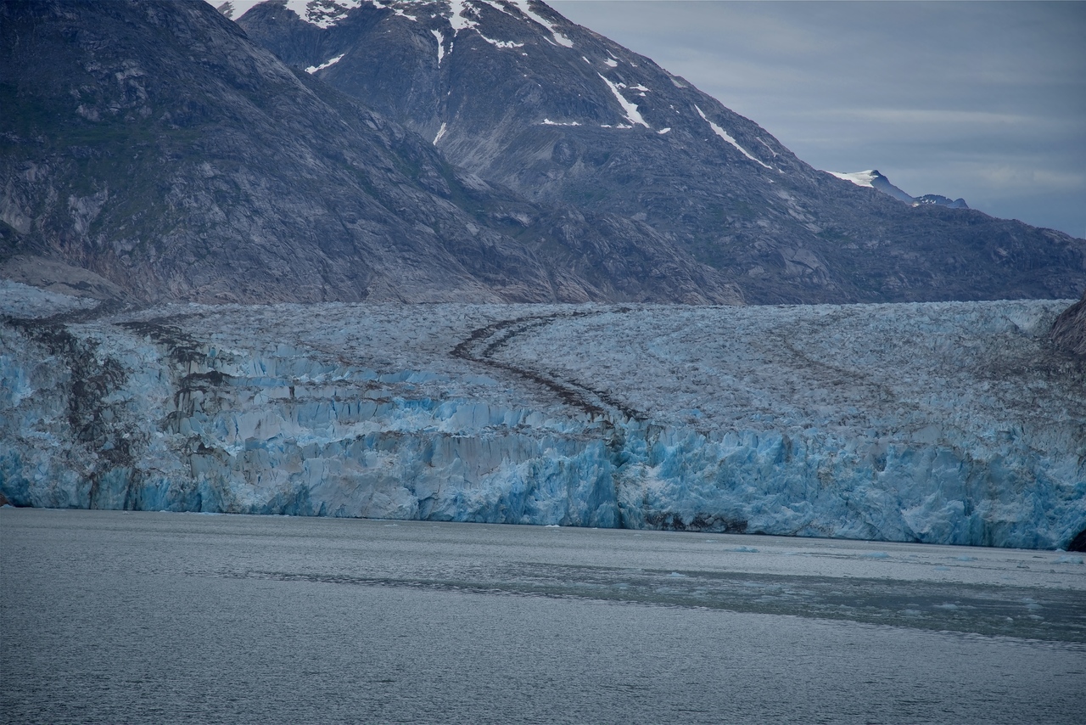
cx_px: 543
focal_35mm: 120
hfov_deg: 17.1
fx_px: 3621
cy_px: 362
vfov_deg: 11.4
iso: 100
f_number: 6.3
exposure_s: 1/250
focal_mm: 120
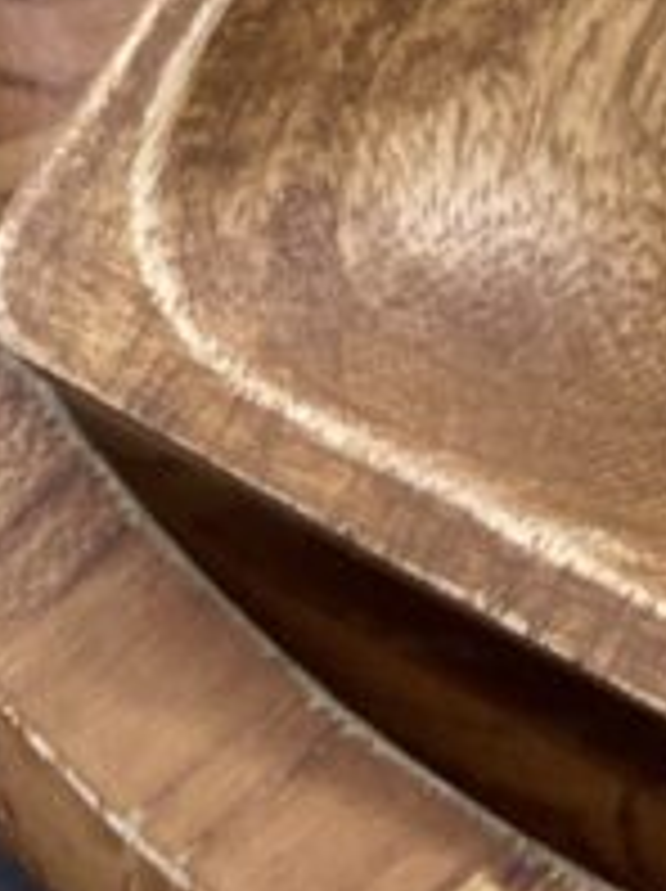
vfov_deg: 12.5
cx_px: 1562
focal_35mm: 145
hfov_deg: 9.2
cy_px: -675
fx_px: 3728
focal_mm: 3.99
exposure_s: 1/60
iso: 80
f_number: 1.8
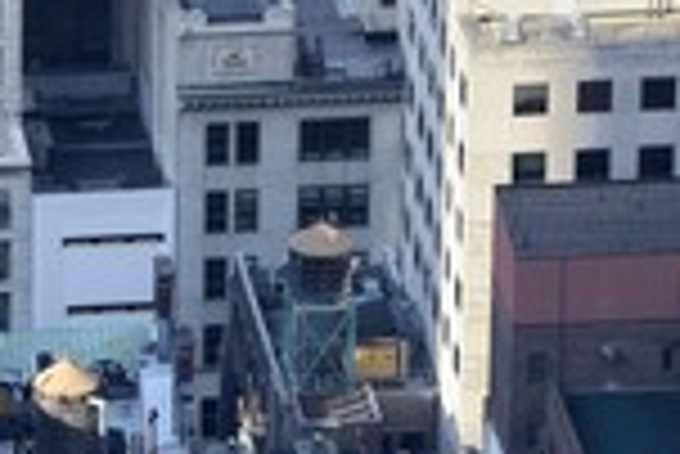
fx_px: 10493
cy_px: 288
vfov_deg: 2.5
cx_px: 5
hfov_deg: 3.7
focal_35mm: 555
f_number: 7.1
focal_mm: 200
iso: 400
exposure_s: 1/400
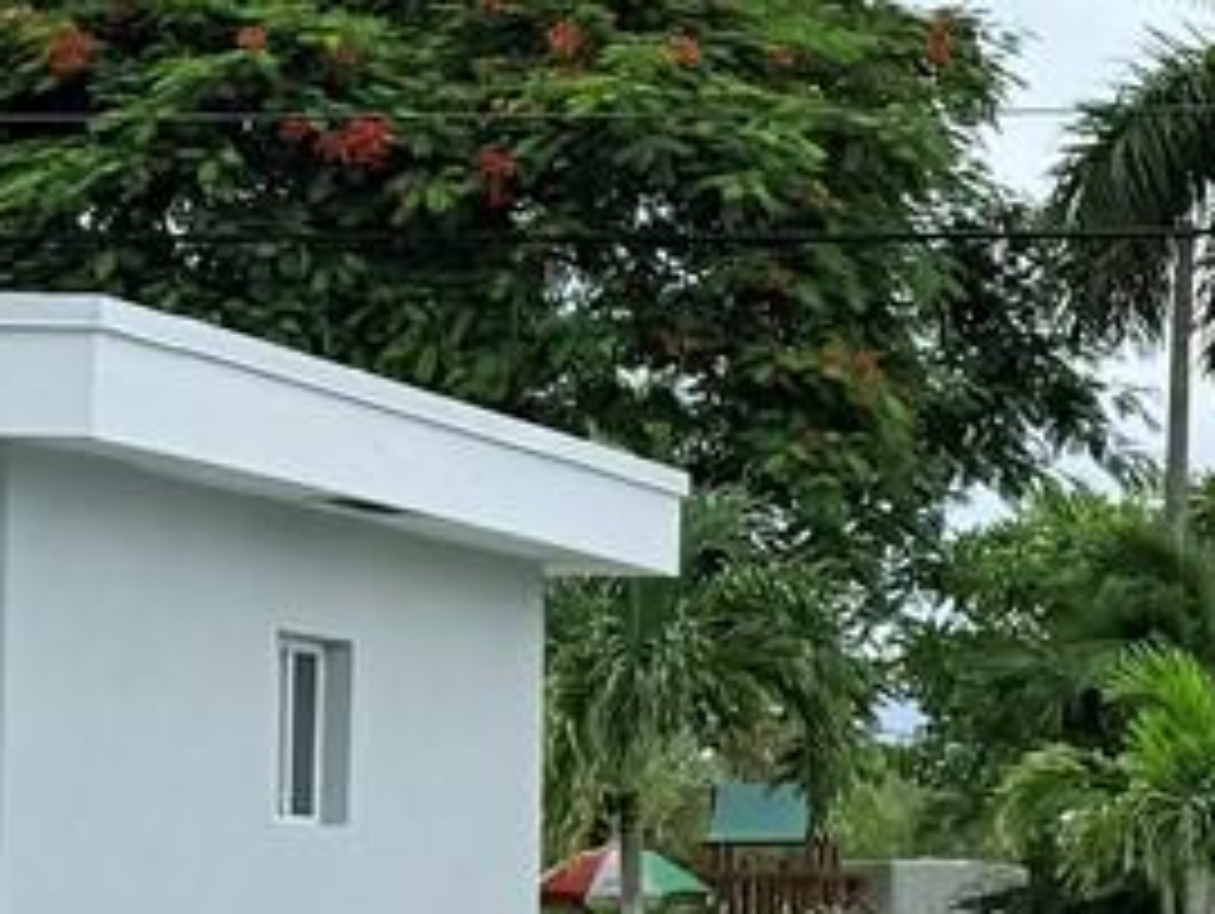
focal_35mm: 142
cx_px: 1994
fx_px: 4989
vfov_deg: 10.5
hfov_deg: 12.9
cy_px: 603
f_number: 1.78
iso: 80
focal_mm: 6.76
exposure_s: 1/3759
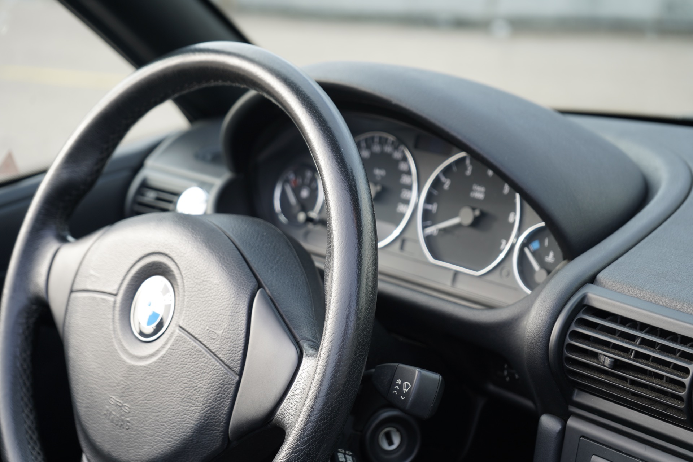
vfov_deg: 19.5
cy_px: 231
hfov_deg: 28.8
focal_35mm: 70
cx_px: 346
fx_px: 1347
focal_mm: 70
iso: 160
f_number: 5.6
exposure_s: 1/80
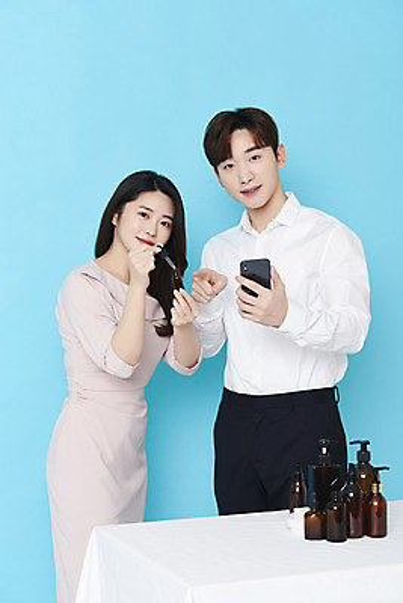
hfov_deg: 20.9
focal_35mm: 65
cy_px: 302
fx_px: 1090
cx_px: 202
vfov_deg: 30.9
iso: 100
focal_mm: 65
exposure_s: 1/125
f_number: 13
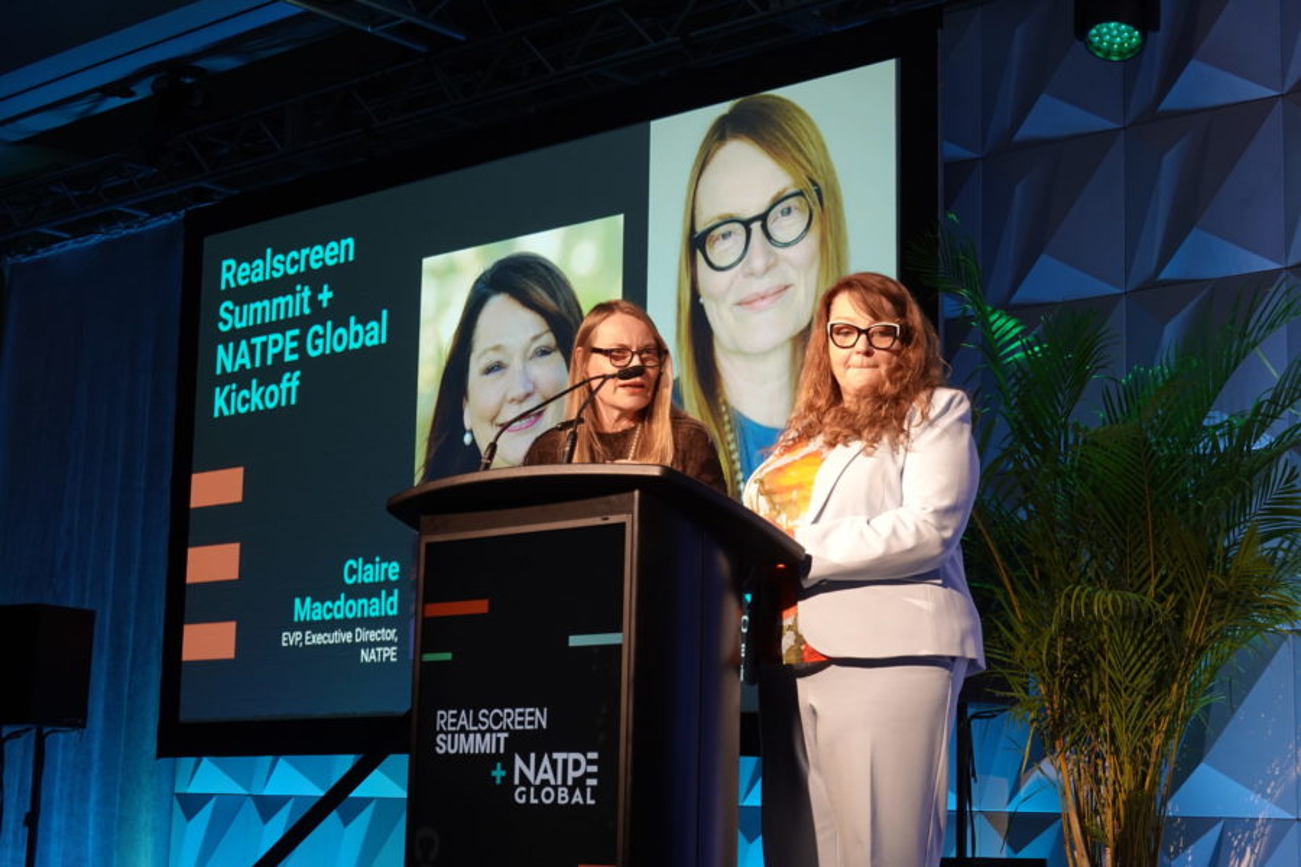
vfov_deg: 22.3
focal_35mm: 61
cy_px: 434
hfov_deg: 32.9
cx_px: 650
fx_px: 2204
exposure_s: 1/80
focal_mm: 22.46
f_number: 4
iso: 400
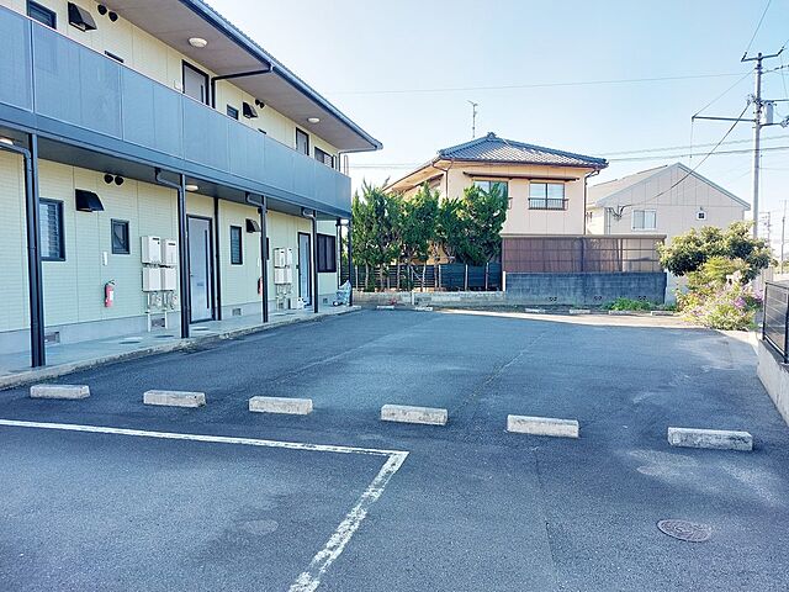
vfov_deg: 56.8
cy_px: 296
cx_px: 394
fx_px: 547
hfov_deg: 71.6
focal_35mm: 24
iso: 25
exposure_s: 1/233
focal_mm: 5.23
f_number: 1.8
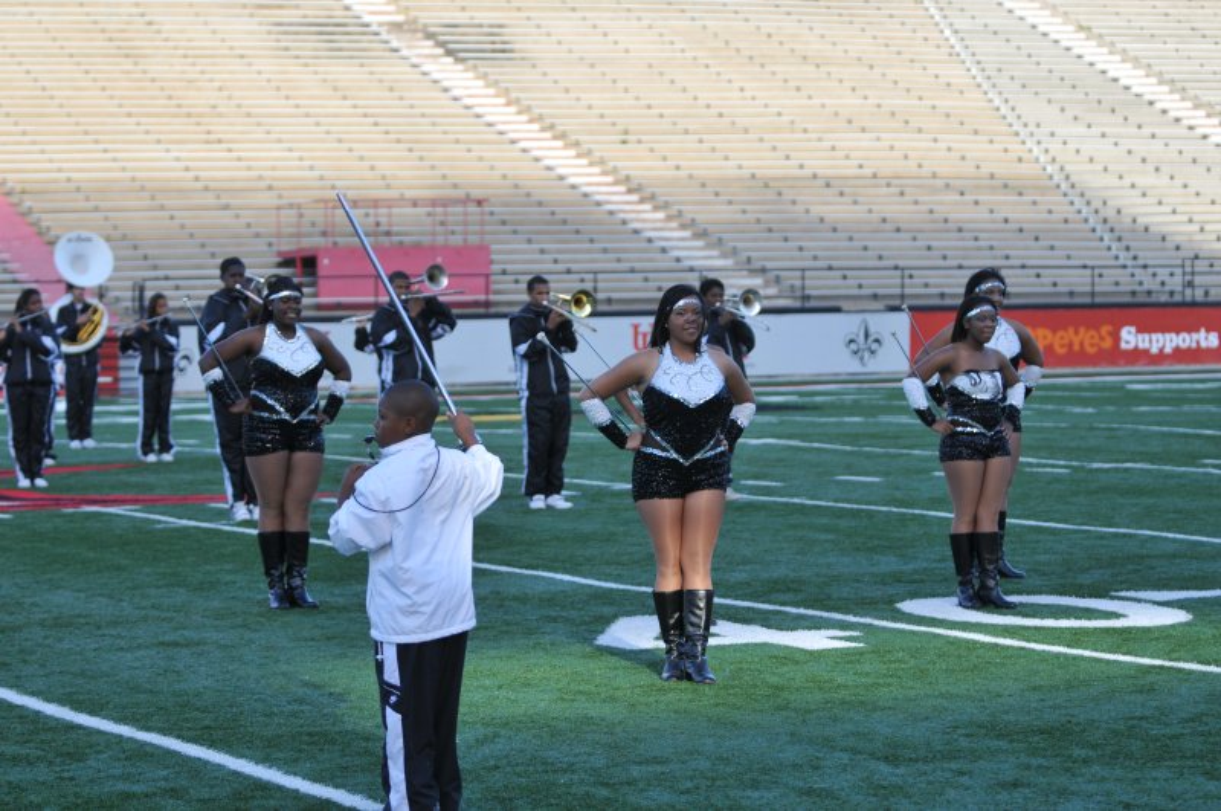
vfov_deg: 13.0
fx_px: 3556
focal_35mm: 105
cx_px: 610
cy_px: 406
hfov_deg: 19.5
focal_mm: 70
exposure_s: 1/1000
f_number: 2.8
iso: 200
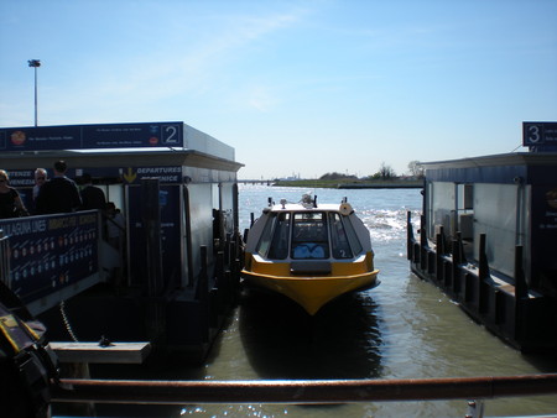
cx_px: 278
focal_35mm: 38
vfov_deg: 37.8
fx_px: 612
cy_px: 209
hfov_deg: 49.0
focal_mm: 6.3
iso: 64
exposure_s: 1/689
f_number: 4.6
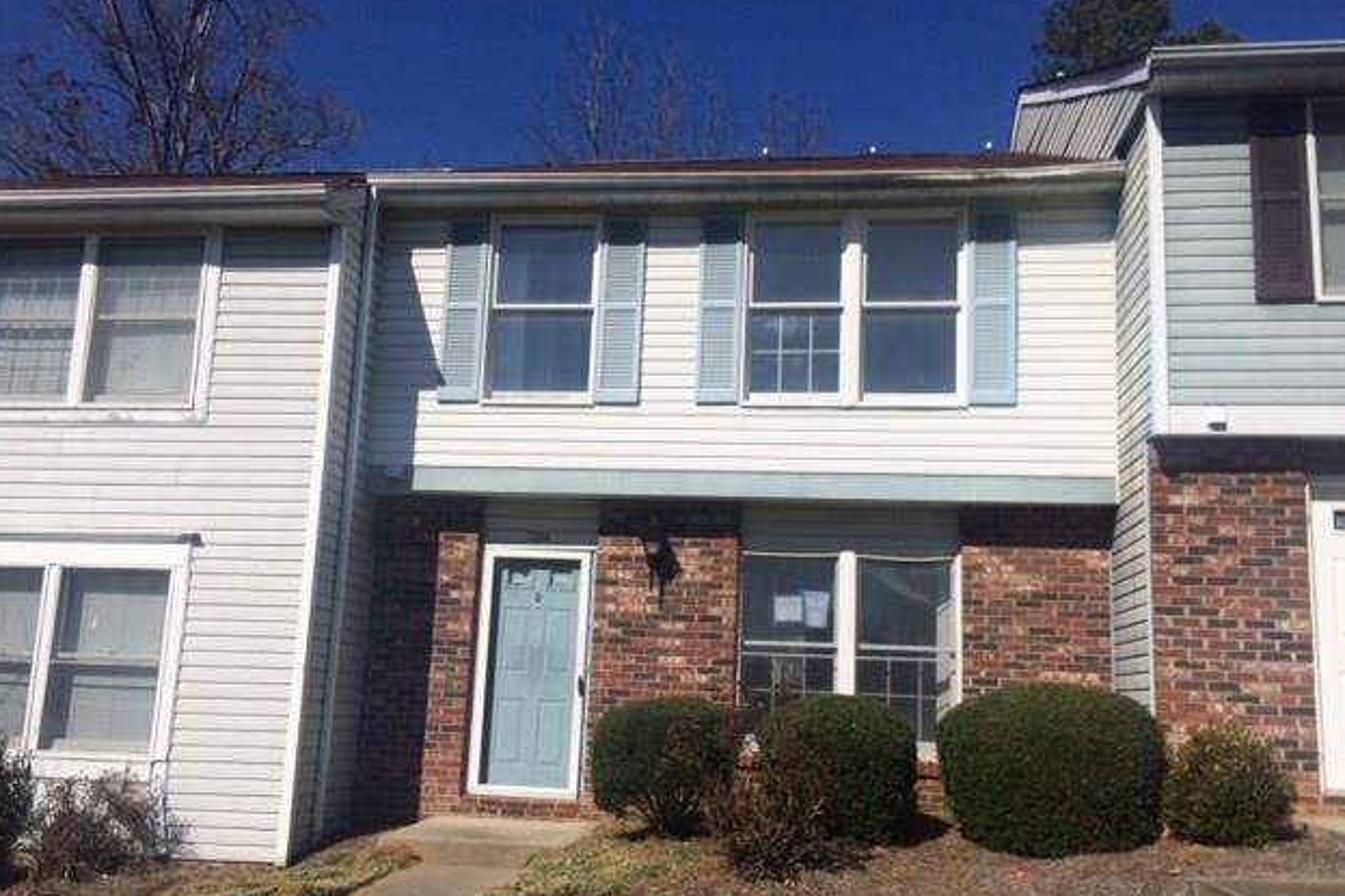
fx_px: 1158
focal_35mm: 31
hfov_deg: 60.3
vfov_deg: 42.2
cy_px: 505
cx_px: 682
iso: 32
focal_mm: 4.15
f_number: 2.2
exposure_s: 1/4115
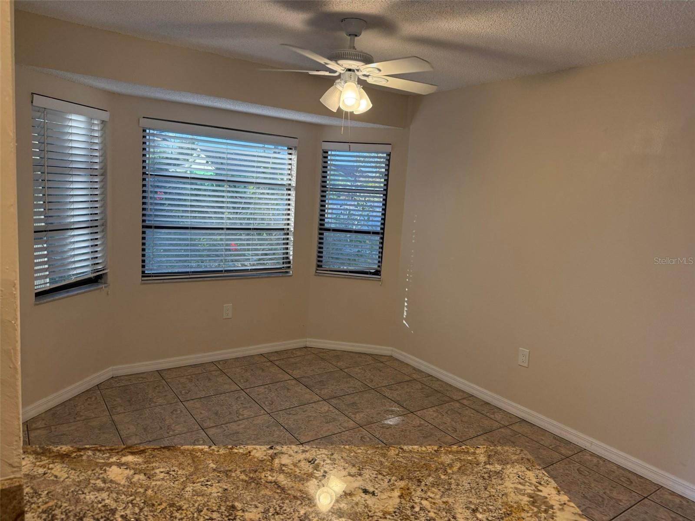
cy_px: 260
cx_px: 348
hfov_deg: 71.6
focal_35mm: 24
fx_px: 482
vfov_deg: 56.8
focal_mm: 6.76
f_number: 1.78
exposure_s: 1/198
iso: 200
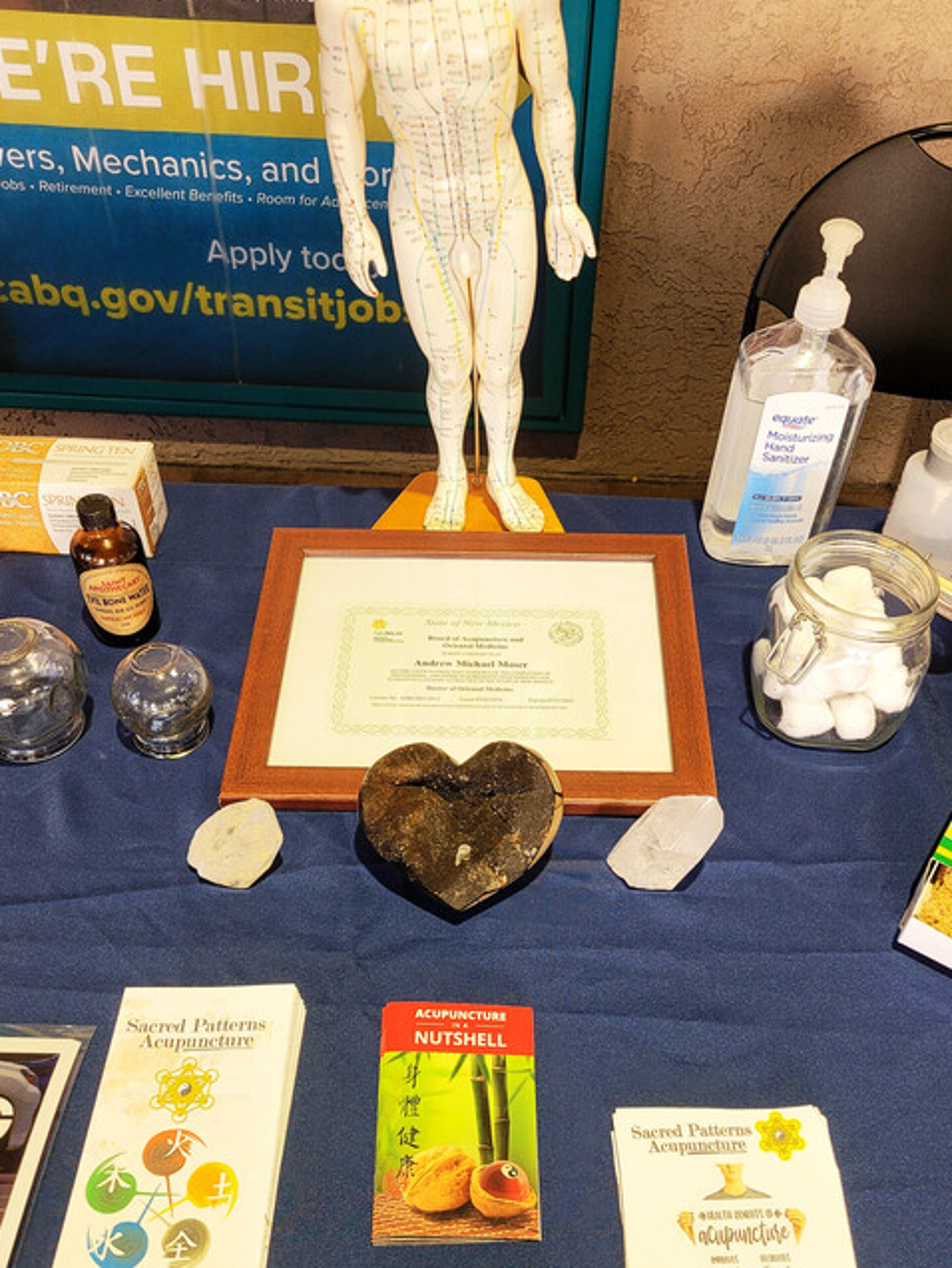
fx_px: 1173
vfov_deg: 56.7
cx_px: 498
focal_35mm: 32
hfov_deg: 44.2
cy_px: 691
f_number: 1.8
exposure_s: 1/120
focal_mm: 5.4
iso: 160
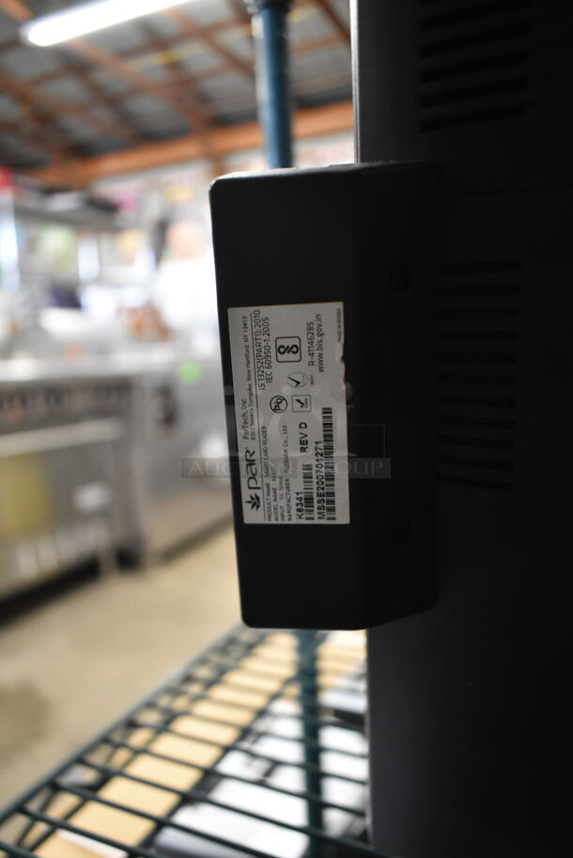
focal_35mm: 27
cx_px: 286
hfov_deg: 48.0
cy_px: 429
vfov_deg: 67.3
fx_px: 644
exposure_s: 1/30
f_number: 3.5
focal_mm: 18
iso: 1600
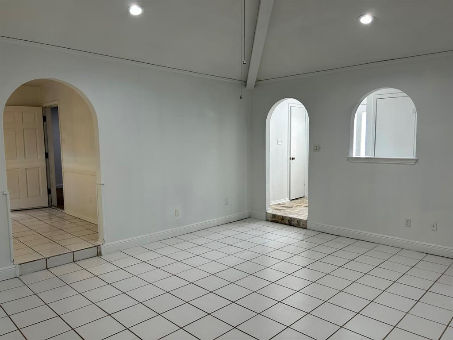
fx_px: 340
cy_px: 170
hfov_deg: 67.3
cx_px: 226
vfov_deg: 53.1
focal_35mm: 26
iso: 80
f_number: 1.5
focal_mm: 5.7
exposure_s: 1/120
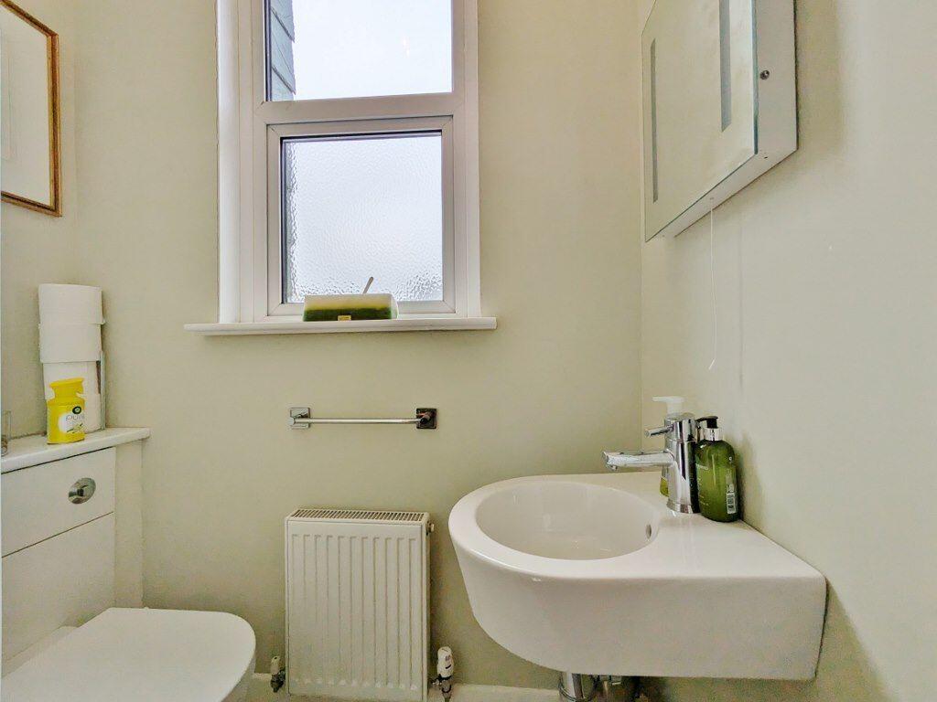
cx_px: 468
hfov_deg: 102.1
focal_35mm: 14
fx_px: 379
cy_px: 351
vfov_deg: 85.7
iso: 57
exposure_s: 1/541
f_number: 2.2
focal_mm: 1.83
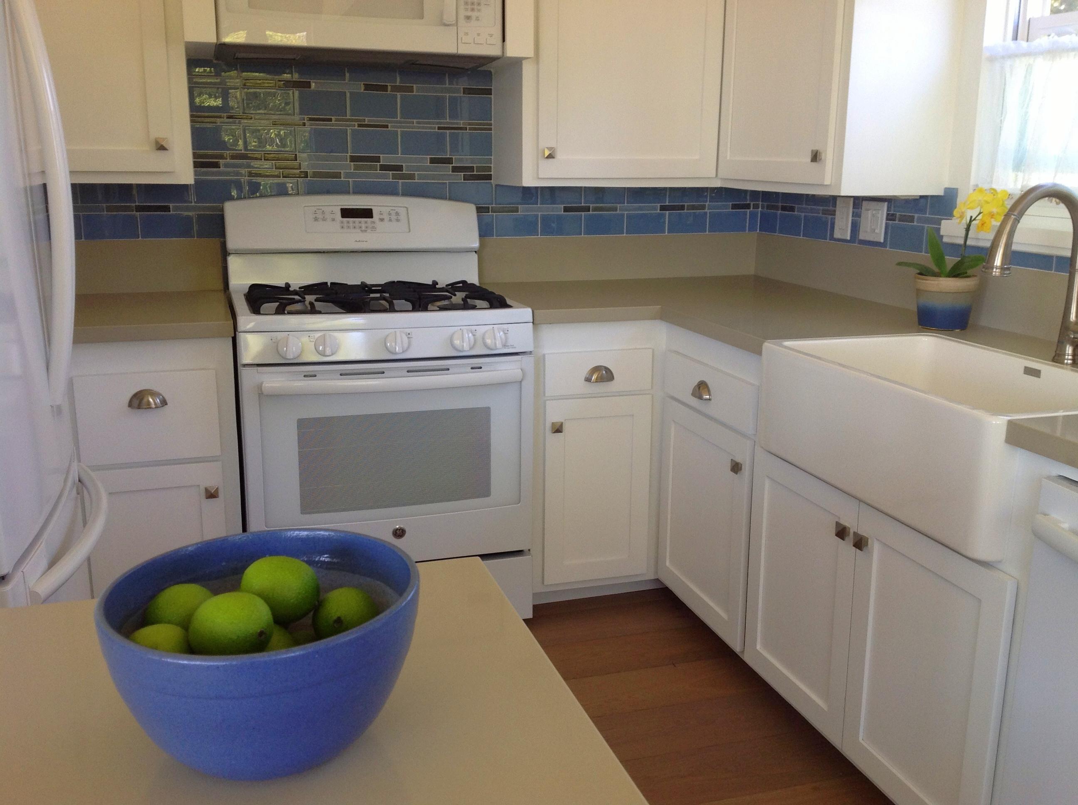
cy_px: 402
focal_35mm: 35
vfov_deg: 40.6
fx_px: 1088
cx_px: 539
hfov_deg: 52.7
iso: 64
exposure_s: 1/40
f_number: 2.4
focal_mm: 4.28
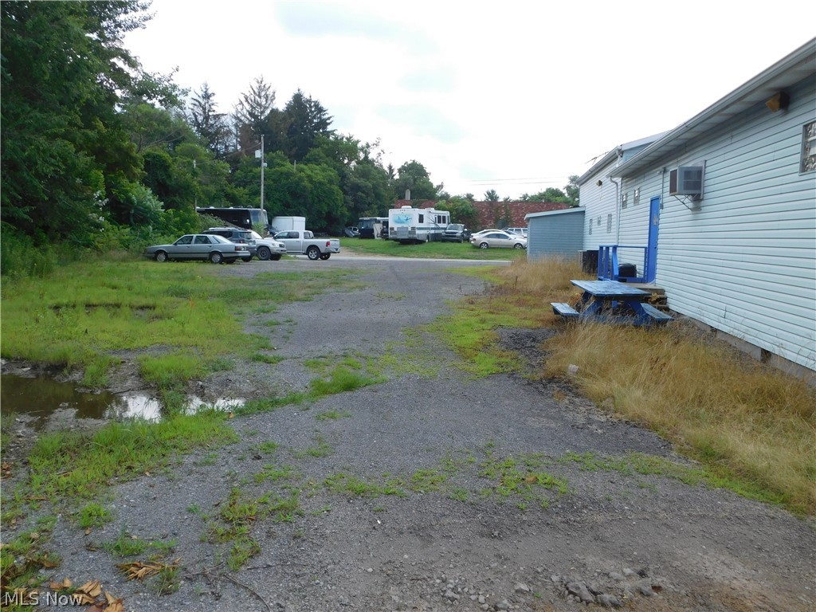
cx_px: 408
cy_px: 306
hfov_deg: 60.0
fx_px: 707
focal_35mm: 30
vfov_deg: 46.8
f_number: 3.2
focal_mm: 5.3
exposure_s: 1/800
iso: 125
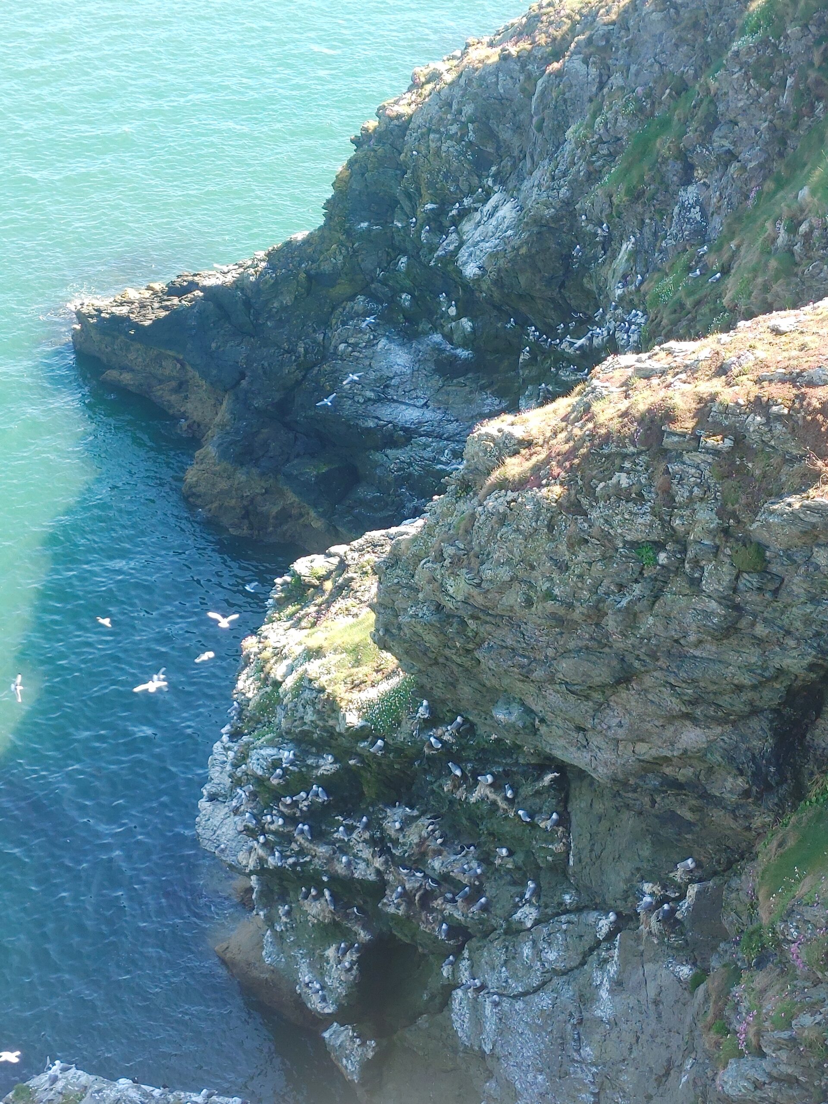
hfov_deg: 23.7
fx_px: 1977
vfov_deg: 31.2
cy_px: 552
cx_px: 414
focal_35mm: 62
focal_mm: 4.81
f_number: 1.8
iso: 50
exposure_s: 1/131
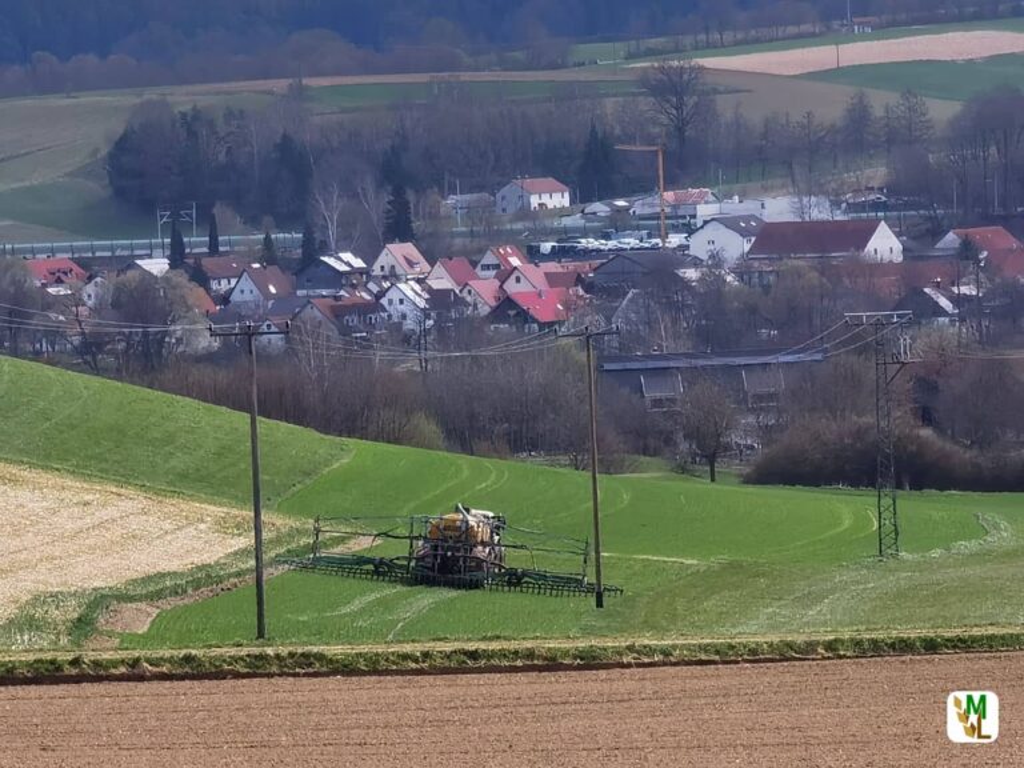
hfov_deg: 5.9
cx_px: 512
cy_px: 384
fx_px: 9880
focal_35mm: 334
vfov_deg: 4.5
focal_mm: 14.46
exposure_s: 1/486
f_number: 3.4
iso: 50
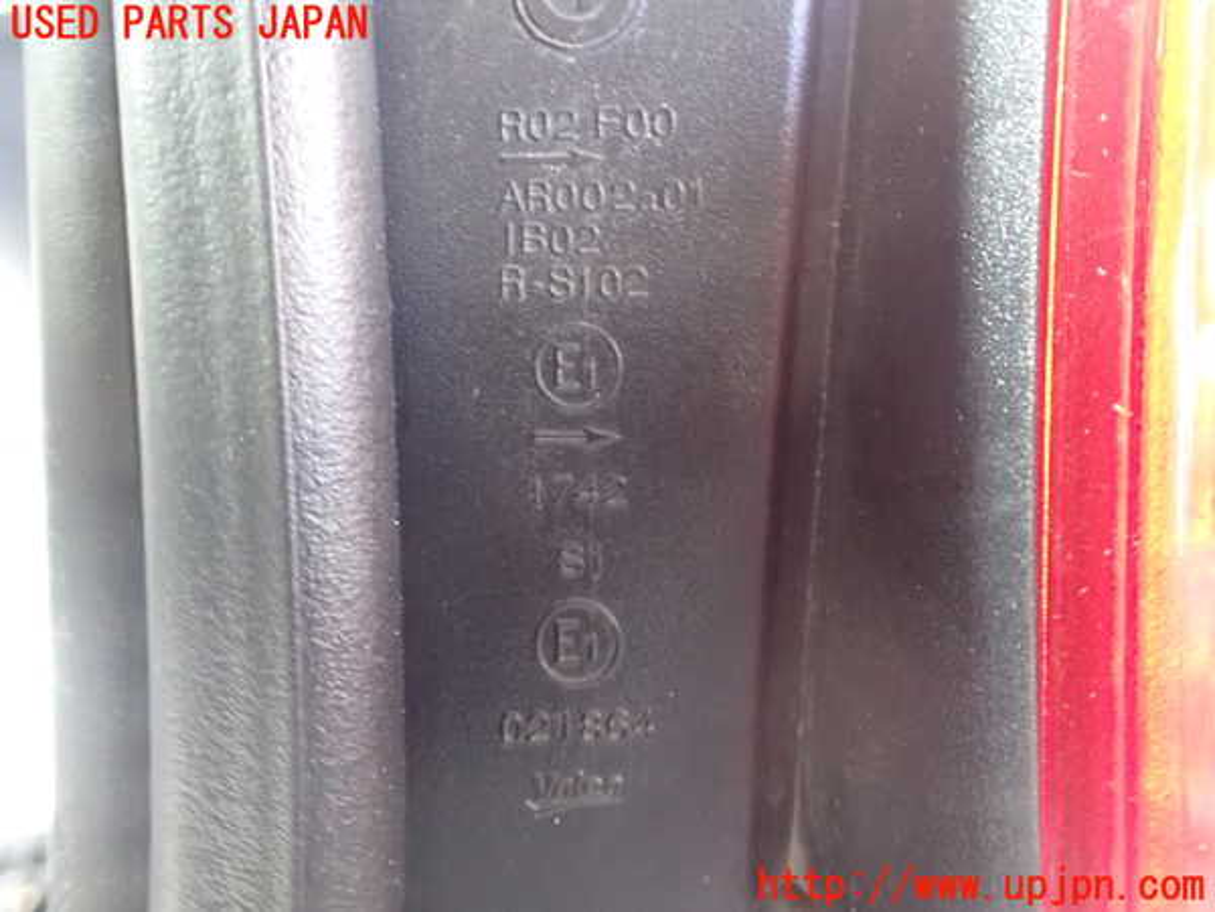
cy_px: 456
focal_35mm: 30
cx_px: 608
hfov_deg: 60.0
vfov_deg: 46.8
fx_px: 1053
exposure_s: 1/30
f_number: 2.3
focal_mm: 5.4
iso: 1600
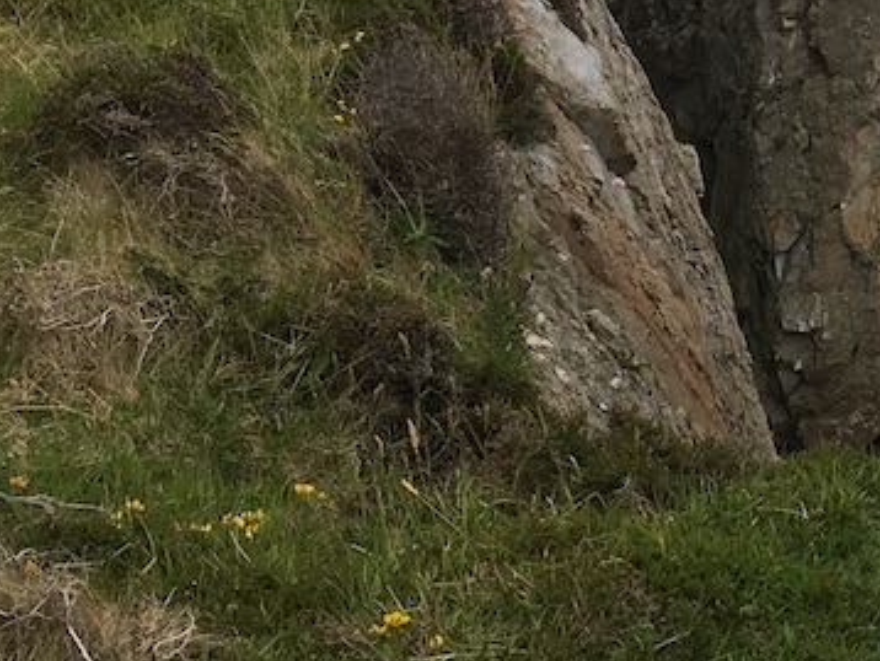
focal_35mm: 108
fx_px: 2747
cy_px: 125
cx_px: 1424
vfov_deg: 13.6
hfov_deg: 16.2
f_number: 2.2
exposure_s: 1/343
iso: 25
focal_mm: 4.15
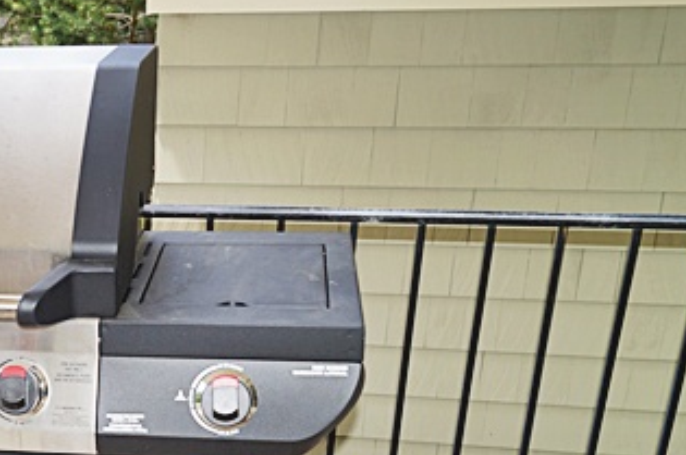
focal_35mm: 60
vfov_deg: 21.8
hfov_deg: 30.6
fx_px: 1142
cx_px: -26
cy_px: 441
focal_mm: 18
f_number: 5
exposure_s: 1/100
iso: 100
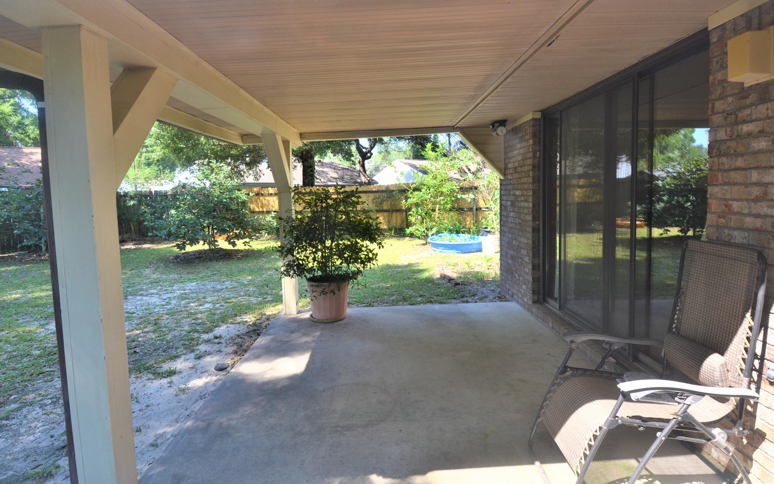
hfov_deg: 88.0
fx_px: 401
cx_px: 386
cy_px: 222
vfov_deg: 62.1
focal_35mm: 19
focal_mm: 12
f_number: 7.1
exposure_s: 1/200
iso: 200
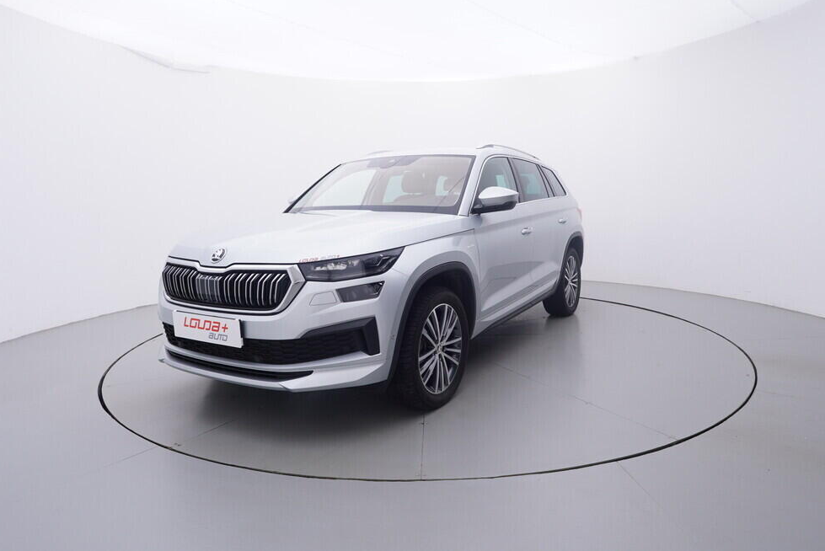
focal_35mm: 24
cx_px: 427
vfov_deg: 54.1
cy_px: 265
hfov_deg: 74.8
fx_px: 539
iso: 200
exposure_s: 1/80
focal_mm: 15
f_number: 5
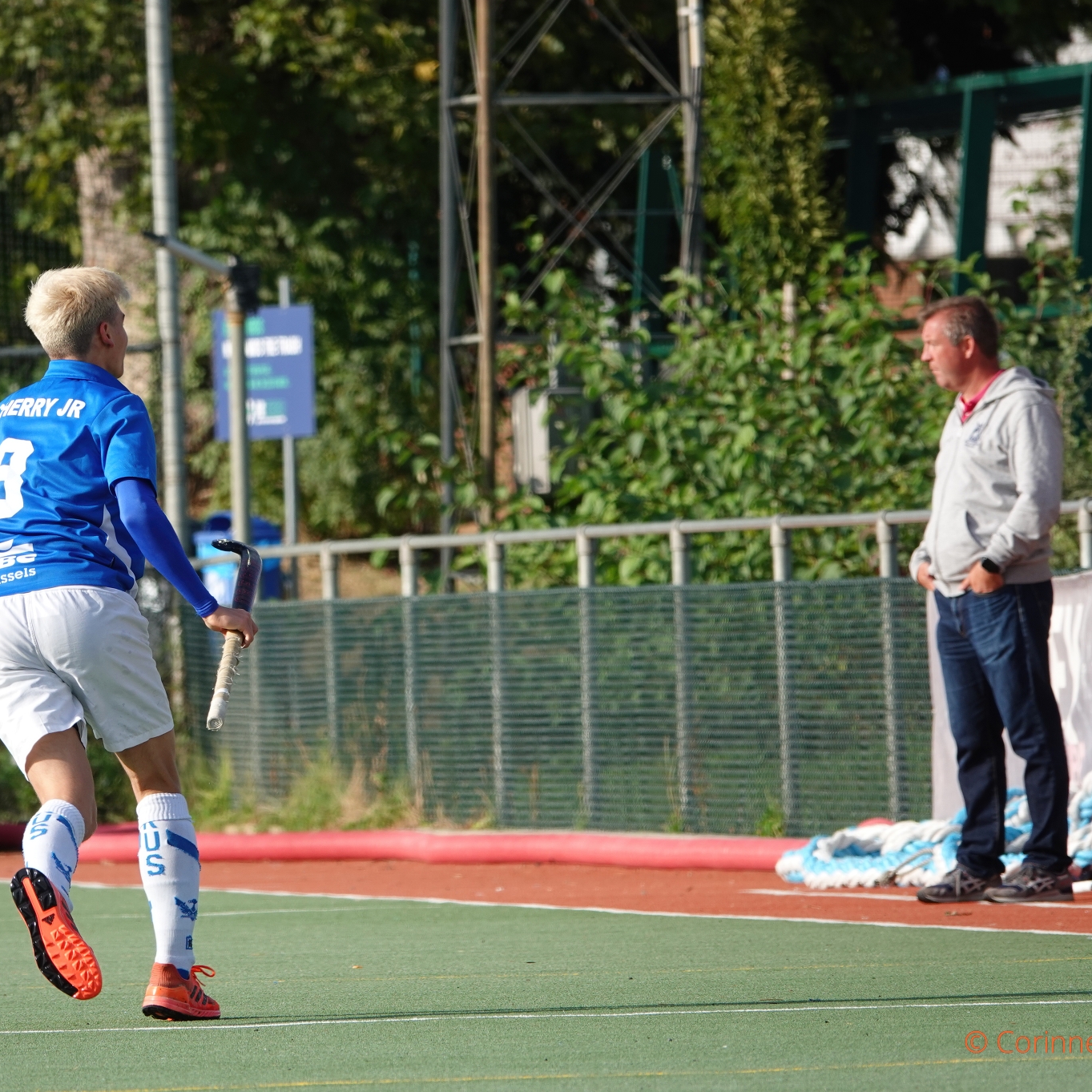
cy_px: 546
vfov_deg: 2.6
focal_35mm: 682
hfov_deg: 2.6
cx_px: 352
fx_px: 24341
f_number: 4
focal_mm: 195.64
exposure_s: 1/640
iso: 100
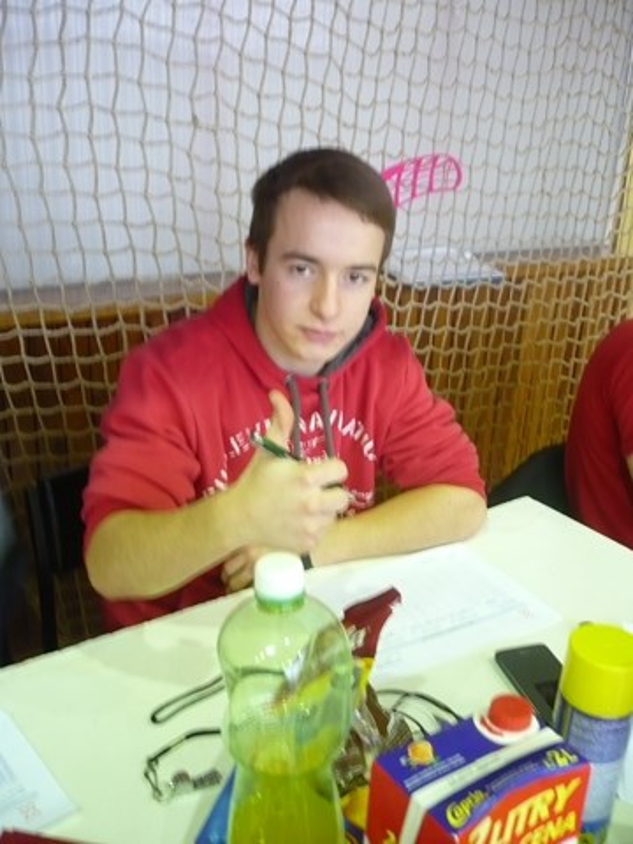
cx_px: 316
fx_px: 853
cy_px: 422
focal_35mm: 35
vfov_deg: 52.6
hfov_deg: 40.7
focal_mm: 5.8
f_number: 2.8
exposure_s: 1/8
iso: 250
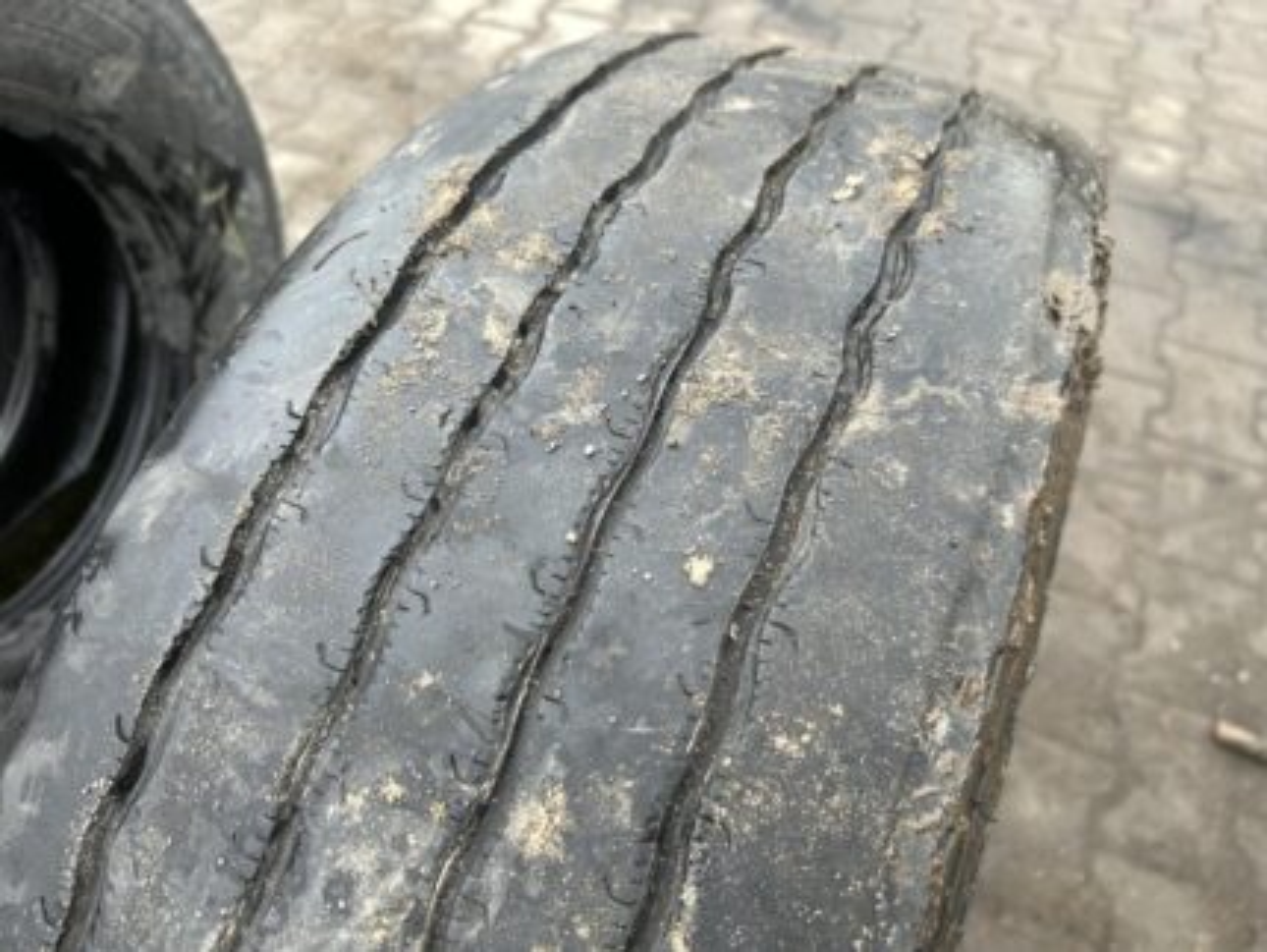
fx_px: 952
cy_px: 476
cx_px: 634
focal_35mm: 26
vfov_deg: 53.1
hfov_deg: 67.3
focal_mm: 5.7
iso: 40
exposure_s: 1/183
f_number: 1.5
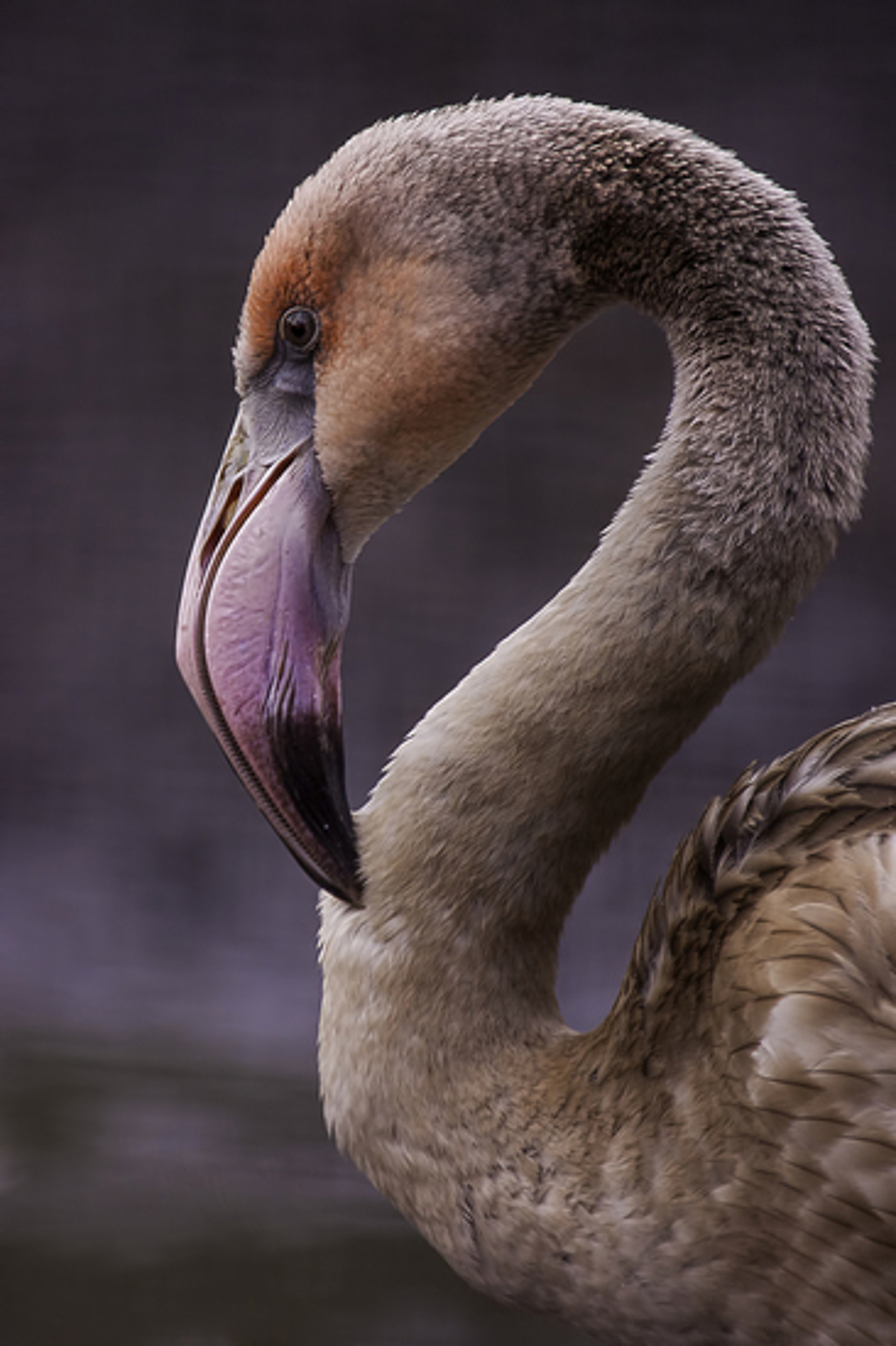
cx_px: 448
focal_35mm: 750
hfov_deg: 1.8
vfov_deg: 2.8
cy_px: 673
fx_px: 28033
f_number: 6.3
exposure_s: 1/100
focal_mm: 500
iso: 200
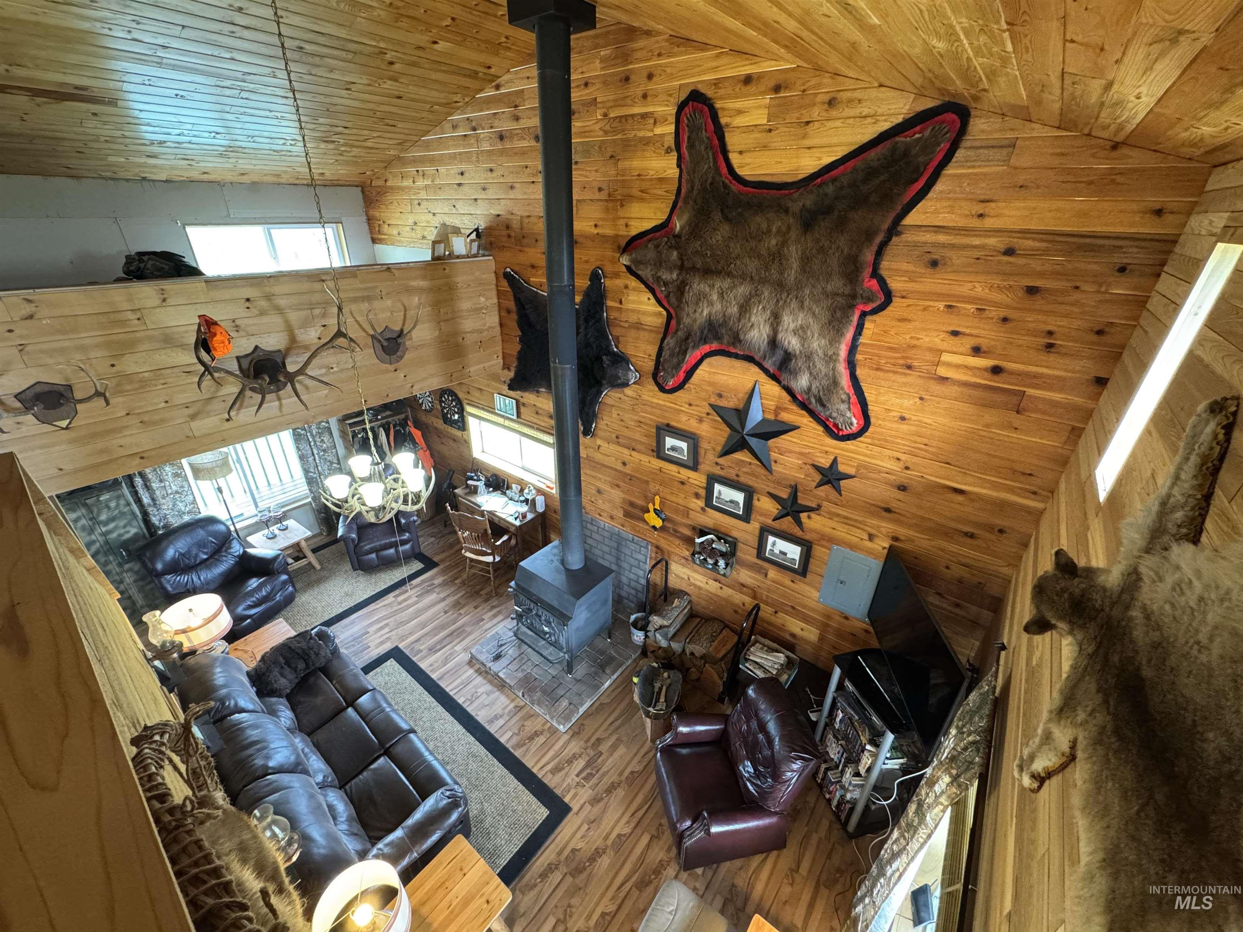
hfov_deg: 102.1
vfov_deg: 85.7
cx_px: 622
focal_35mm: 14
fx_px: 503
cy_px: 466
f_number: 2.2
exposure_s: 1/60
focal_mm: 2.22
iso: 640
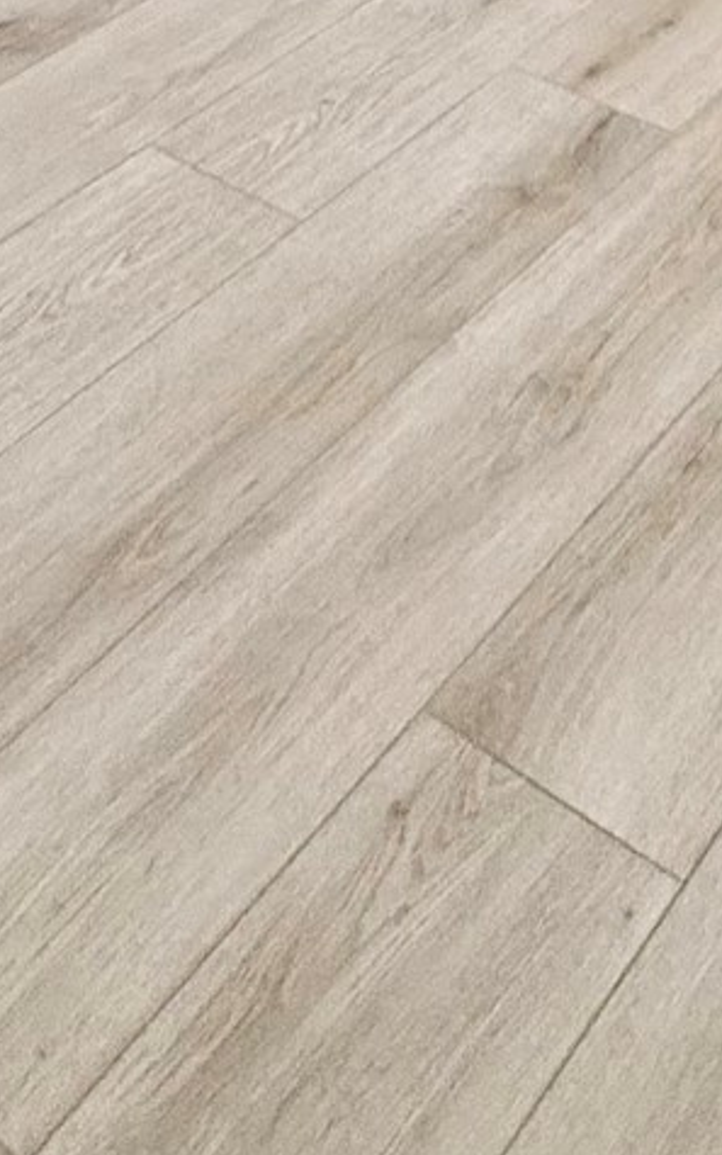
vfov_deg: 22.1
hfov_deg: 20.2
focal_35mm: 64
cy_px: -841
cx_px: 491
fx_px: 2014
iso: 320
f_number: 2.2
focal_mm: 2.22
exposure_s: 1/120
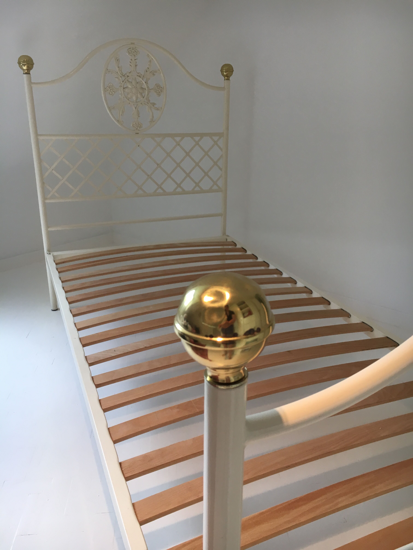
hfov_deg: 48.2
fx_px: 461
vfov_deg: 61.7
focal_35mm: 29
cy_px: 275
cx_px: 206
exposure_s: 1/33
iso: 25
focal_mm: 4.15
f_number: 2.2
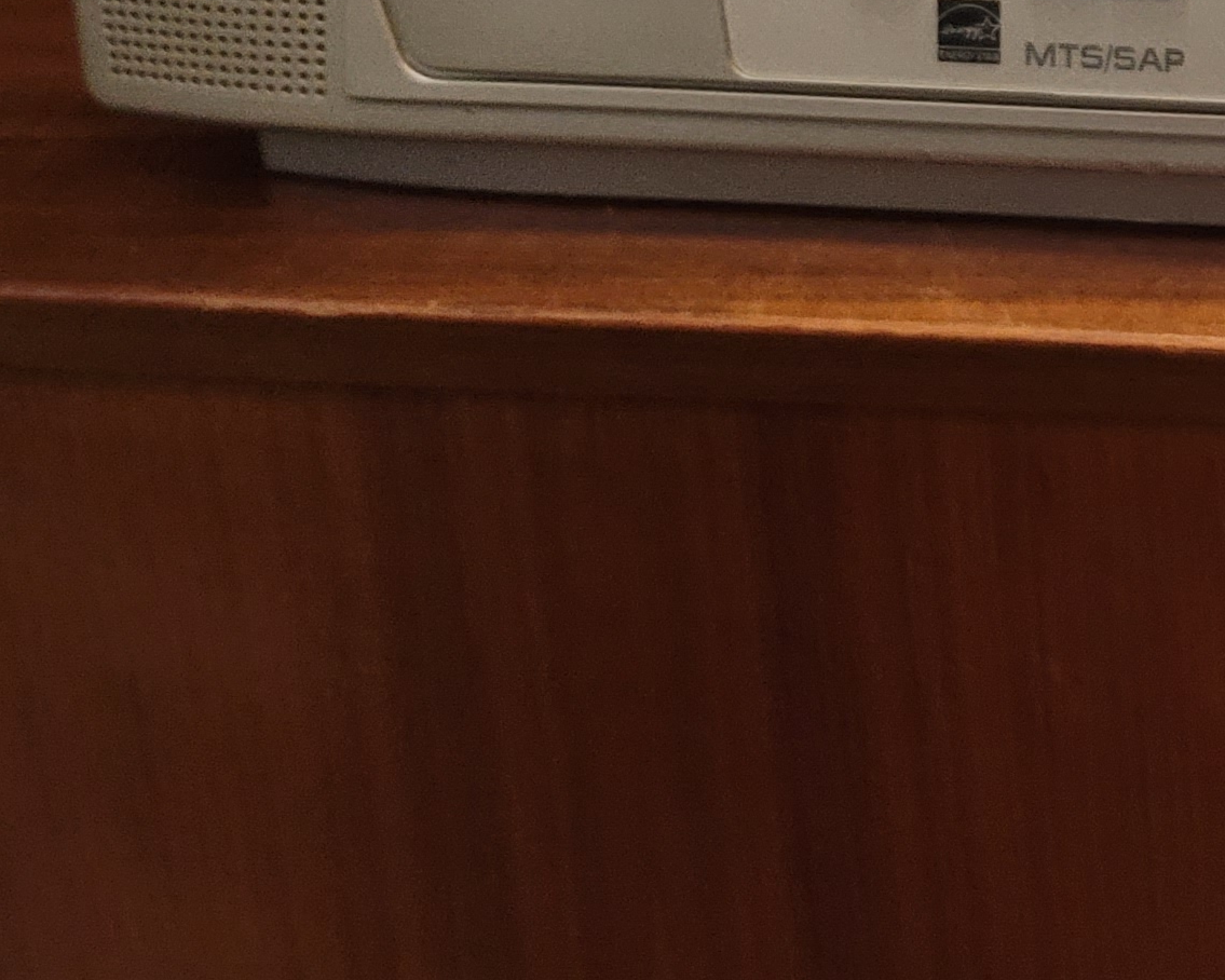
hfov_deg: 18.3
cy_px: -362
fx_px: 3118
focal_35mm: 86
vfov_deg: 16.7
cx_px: 2106
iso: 640
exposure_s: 1/40
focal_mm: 7
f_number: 1.8
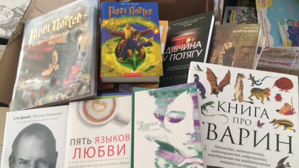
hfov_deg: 61.0
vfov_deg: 36.3
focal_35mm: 32
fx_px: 254
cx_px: 149
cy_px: 110
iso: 250
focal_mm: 4.15
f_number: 2.2
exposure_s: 1/33
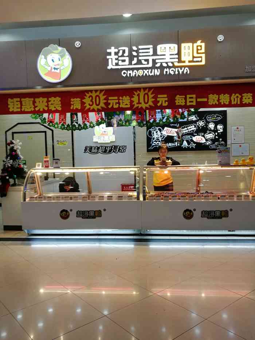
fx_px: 295
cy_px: 170
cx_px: 128
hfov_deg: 46.8
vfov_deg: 60.0
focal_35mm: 30
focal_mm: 3.84
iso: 64
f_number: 2.2
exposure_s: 1/50
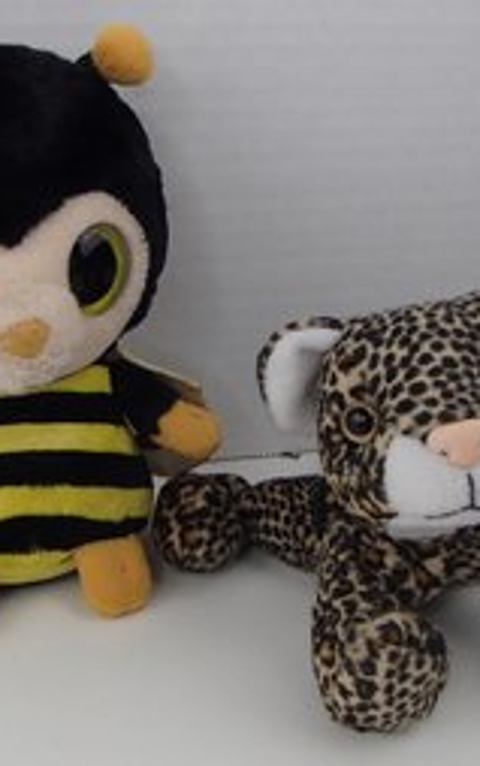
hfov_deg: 24.4
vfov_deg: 38.2
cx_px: 192
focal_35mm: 53
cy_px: 381
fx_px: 1108
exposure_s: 1/160
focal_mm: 6.64
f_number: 4.7
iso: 200
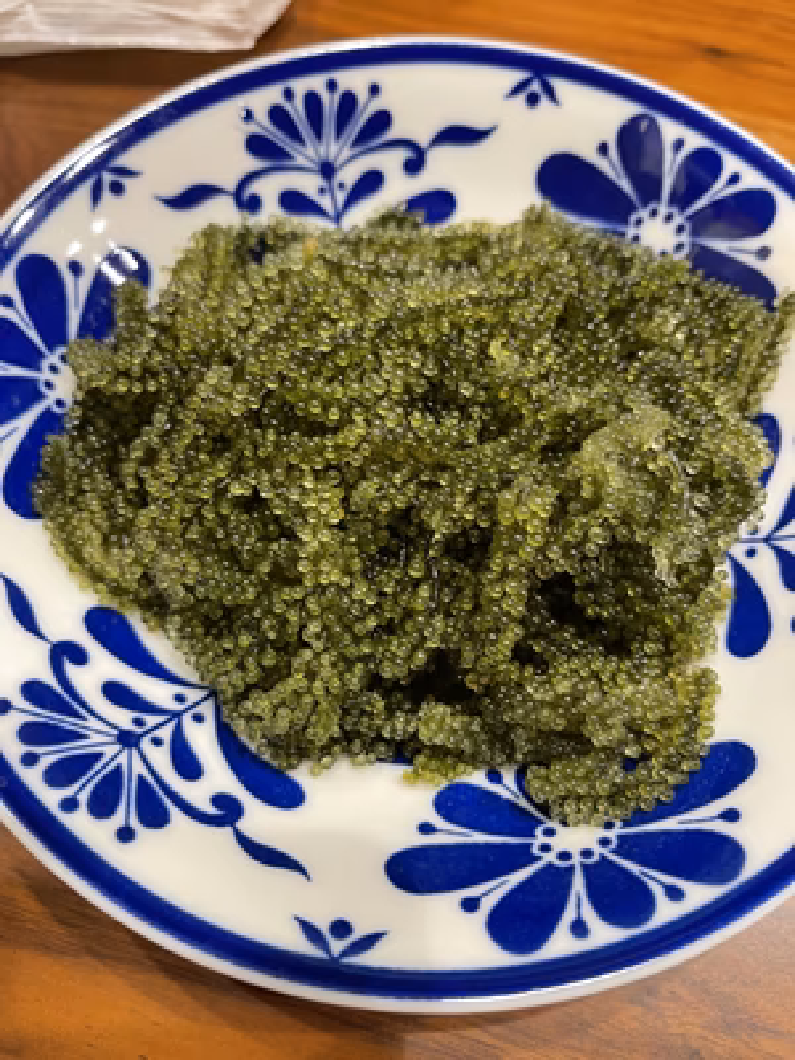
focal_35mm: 26
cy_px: 530
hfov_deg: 53.1
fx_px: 796
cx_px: 398
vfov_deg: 67.3
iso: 160
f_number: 1.6
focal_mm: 5.1
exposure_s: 1/50
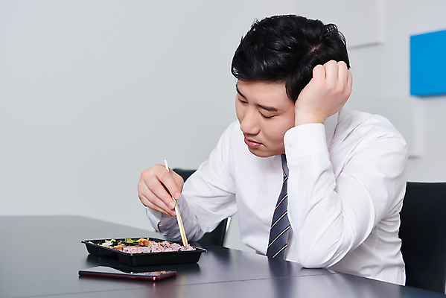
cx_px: 223
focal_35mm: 70
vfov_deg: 19.5
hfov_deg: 28.8
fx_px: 868
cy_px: 149
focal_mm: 70
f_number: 5
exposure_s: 1/100
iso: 100
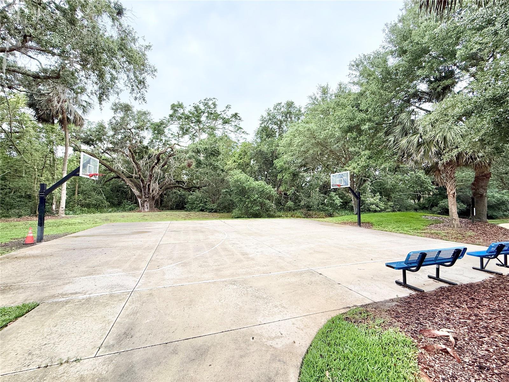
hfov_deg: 102.1
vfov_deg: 85.7
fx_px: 206
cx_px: 254
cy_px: 191
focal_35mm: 14
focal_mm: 2.22
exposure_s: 1/99
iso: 80
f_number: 2.2
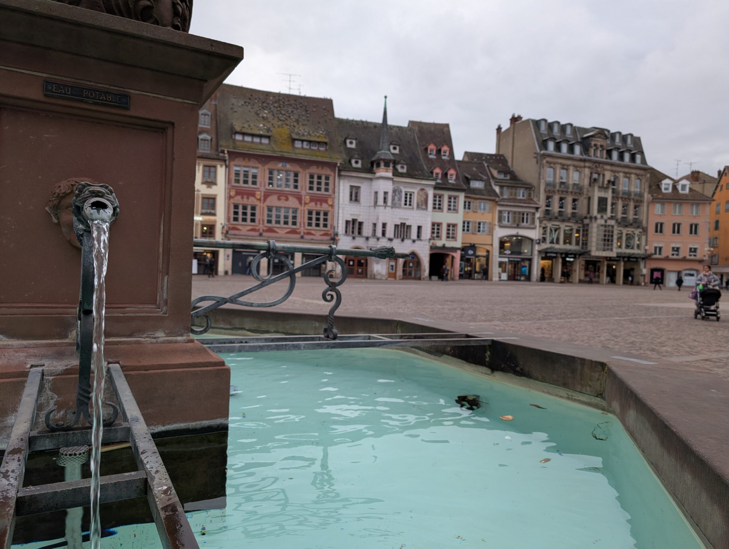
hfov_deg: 71.5
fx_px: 506
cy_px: 274
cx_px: 364
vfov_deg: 56.9
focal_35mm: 24
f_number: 1.68
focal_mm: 6.9
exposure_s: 1/228
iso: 21
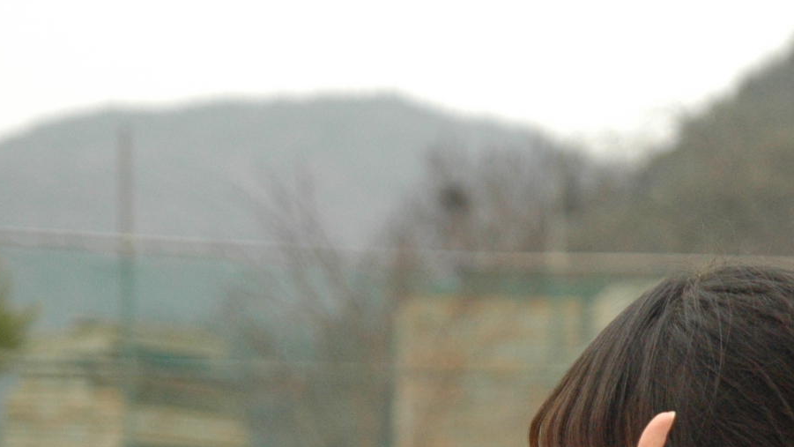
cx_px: 653
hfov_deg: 11.0
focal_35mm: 195
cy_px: 589
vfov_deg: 6.2
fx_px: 4106
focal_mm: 50
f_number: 2.8
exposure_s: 1/3200
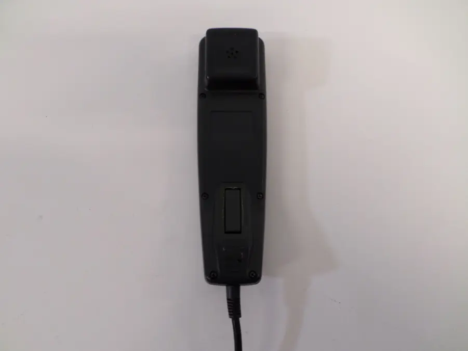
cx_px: 234
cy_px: 176
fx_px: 338
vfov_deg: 54.9
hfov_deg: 69.4
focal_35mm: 25
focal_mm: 4.5
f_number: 2.5
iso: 100
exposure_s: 1/30
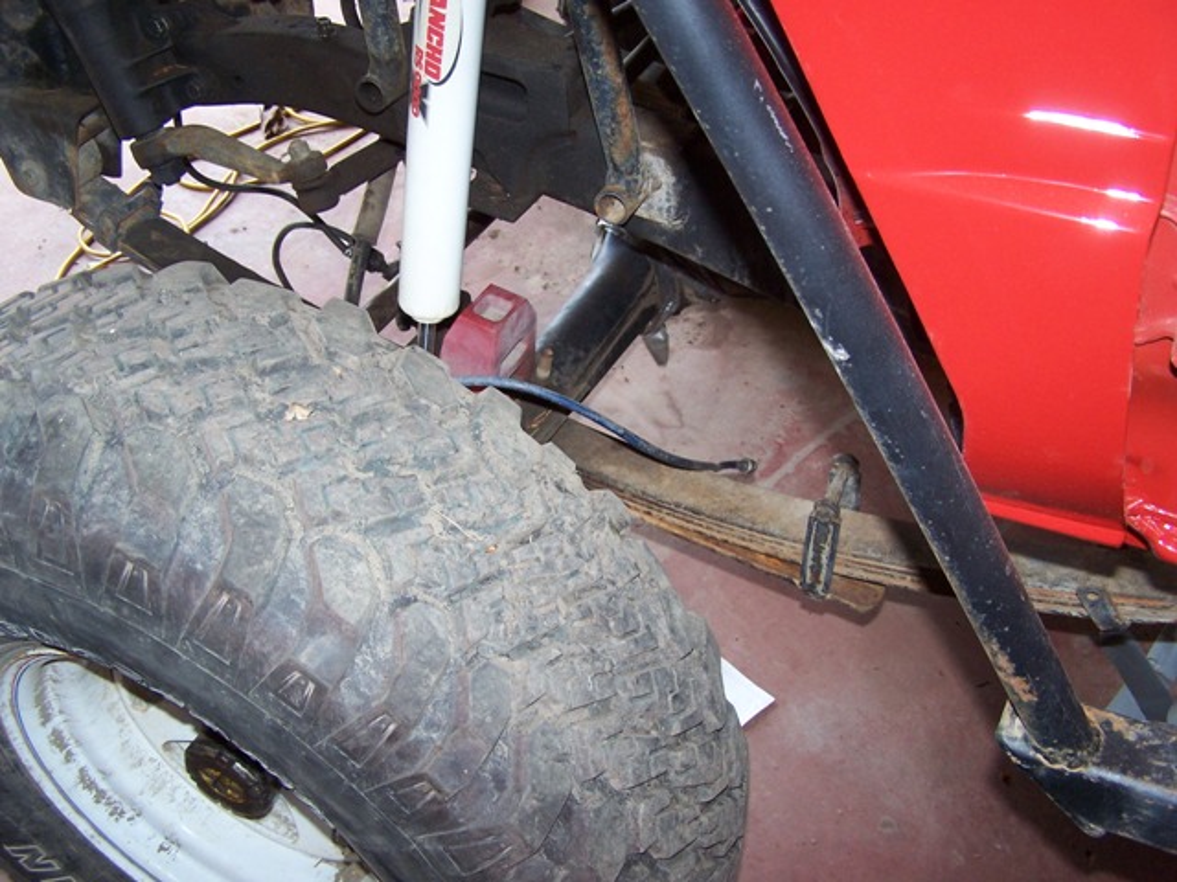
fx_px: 1292
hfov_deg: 49.0
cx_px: 588
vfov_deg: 37.7
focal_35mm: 38
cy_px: 441
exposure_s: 1/60
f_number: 2.8
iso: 140
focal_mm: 6.3
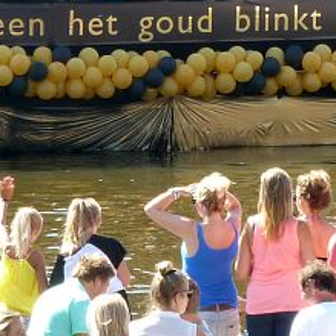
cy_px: -135
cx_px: 350
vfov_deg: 4.1
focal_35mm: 429
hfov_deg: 4.1
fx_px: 4711
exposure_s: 1/80
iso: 80
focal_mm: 17
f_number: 4.3
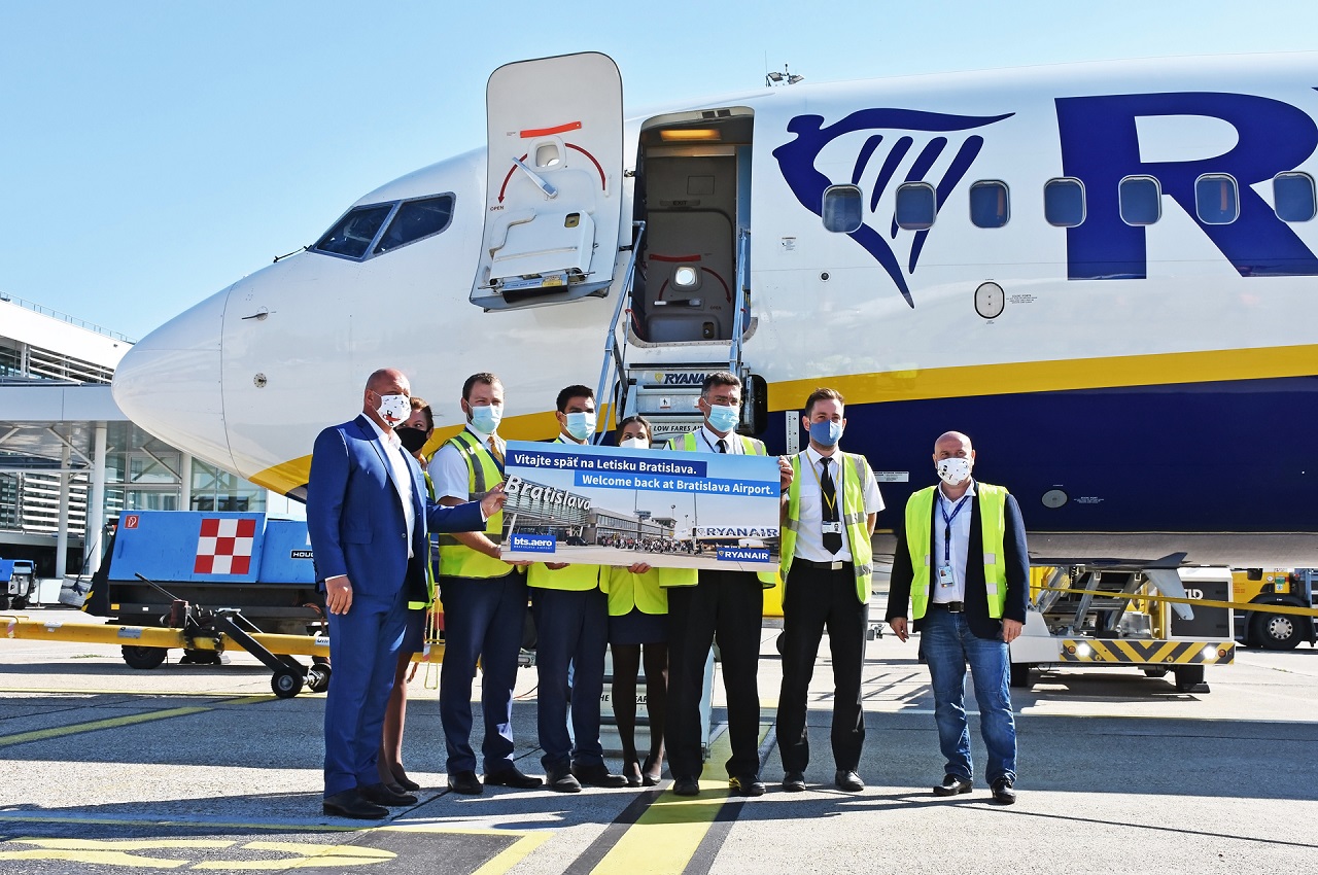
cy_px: 438
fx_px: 1316
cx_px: 659
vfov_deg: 36.8
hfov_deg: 53.2
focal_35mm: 36
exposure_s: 1/500
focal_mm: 24
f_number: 8
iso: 200
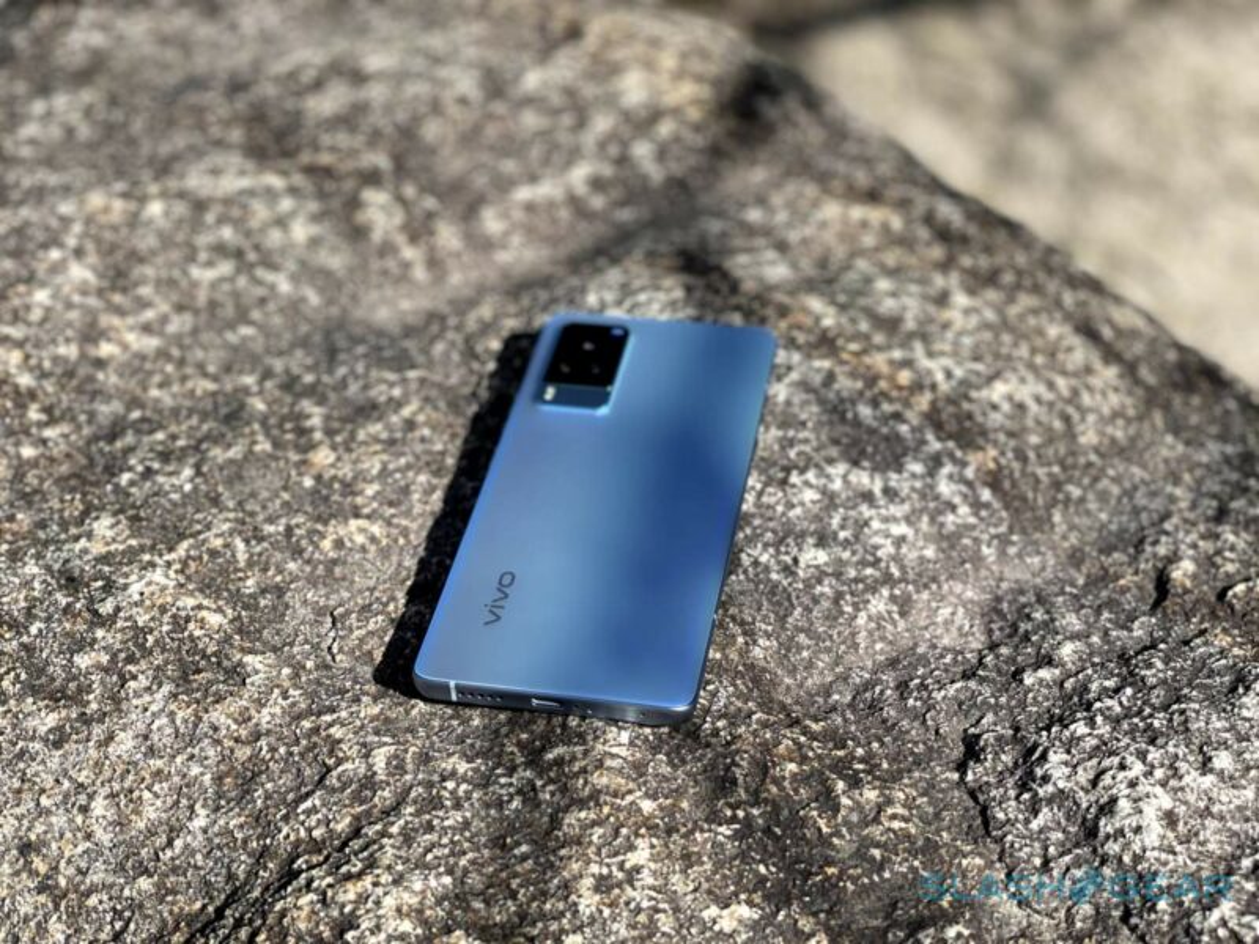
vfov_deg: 28.0
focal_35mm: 52
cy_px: 472
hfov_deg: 36.8
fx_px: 1891
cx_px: 630
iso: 25
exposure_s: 1/1261
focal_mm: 6
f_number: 2
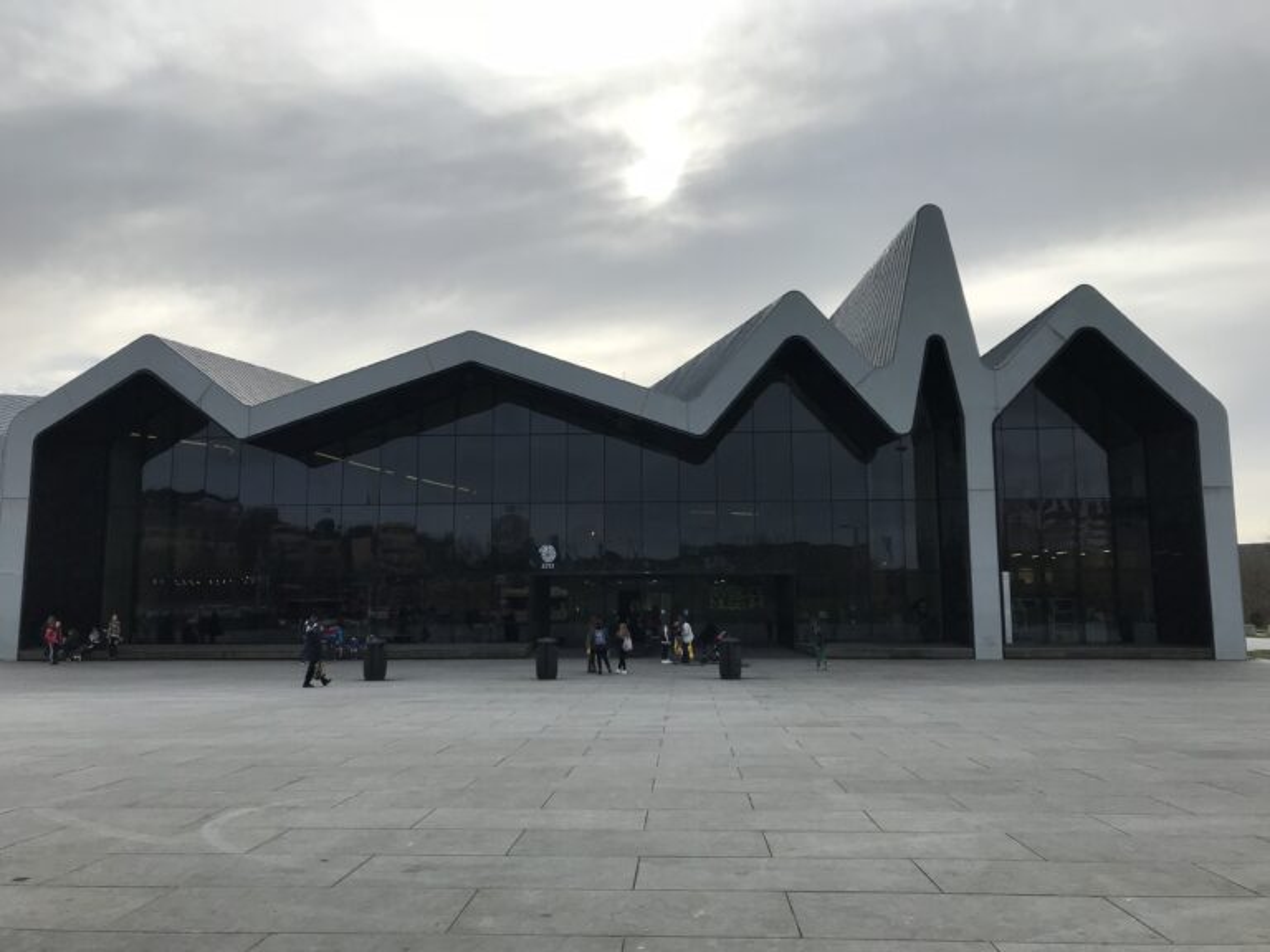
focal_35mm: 28
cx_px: 635
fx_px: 1027
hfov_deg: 63.4
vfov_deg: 49.7
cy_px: 476
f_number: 1.8
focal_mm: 3.99
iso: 20
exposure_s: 1/2398
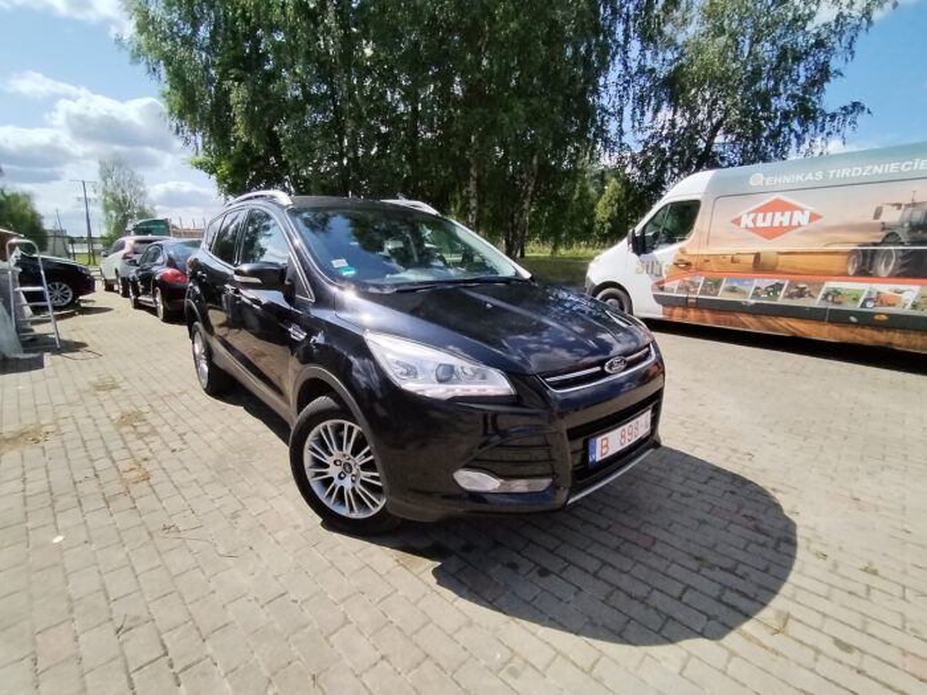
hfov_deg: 91.0
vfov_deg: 74.7
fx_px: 455
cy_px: 348
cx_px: 464
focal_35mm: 17
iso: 100
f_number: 2.2
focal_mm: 1.42
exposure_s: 1/3940
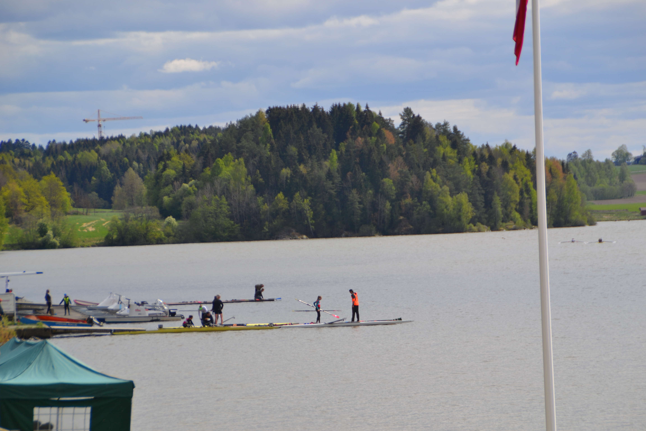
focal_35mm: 202
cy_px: 216
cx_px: 323
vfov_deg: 6.8
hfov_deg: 10.2
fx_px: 3633
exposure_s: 1/500
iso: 110
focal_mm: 135
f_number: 6
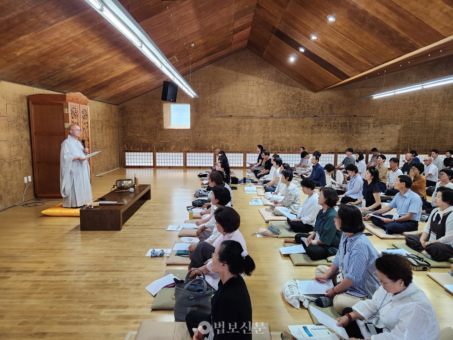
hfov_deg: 73.9
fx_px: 301
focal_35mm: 23
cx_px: 226
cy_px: 170
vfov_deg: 58.9
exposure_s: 1/120
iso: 500
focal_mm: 5.4
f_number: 1.8
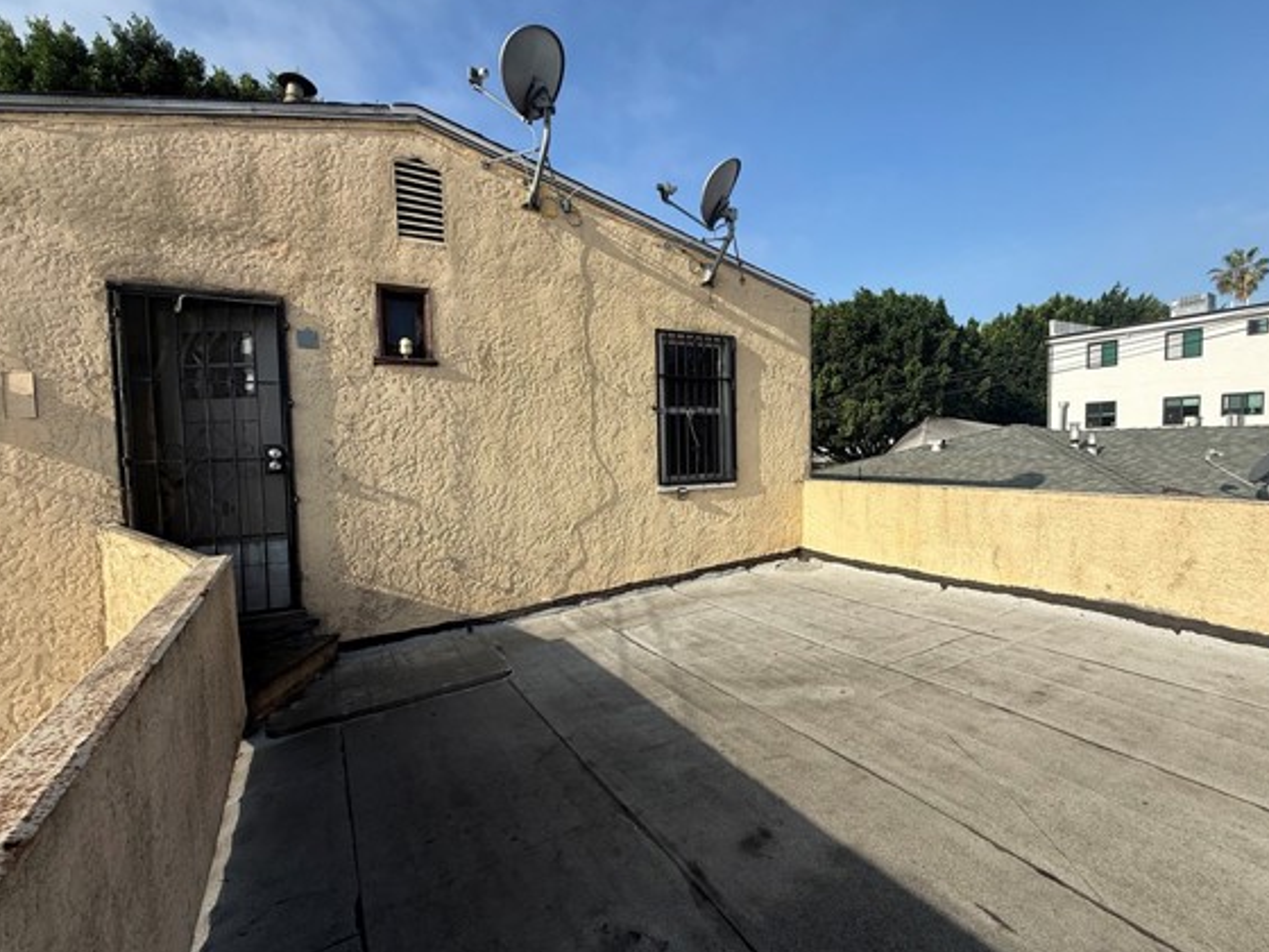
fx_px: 587
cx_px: 650
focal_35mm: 16
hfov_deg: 94.5
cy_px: 481
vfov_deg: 78.1
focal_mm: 2.22
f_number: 2.2
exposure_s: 1/2092
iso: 50
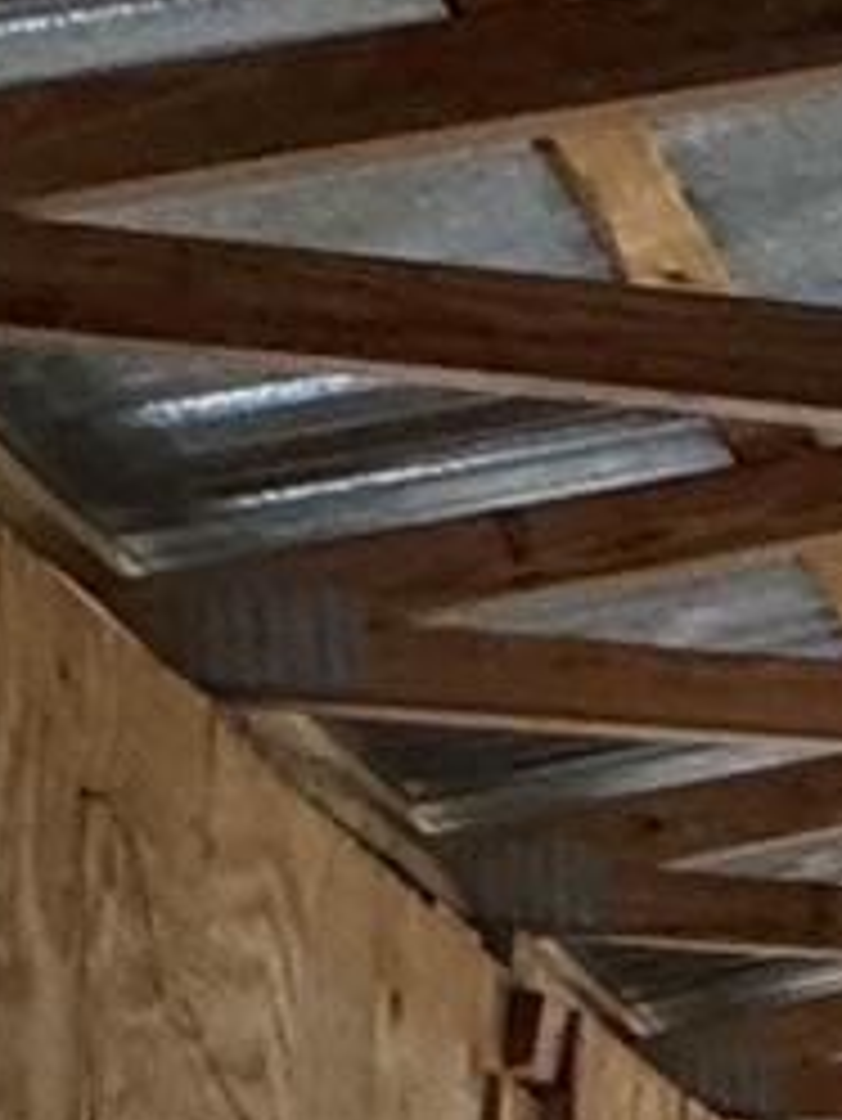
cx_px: 3035
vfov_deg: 14.9
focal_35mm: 115
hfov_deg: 8.7
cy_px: 2011
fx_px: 3726
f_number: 2.2
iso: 320
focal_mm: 2.22
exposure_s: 1/76
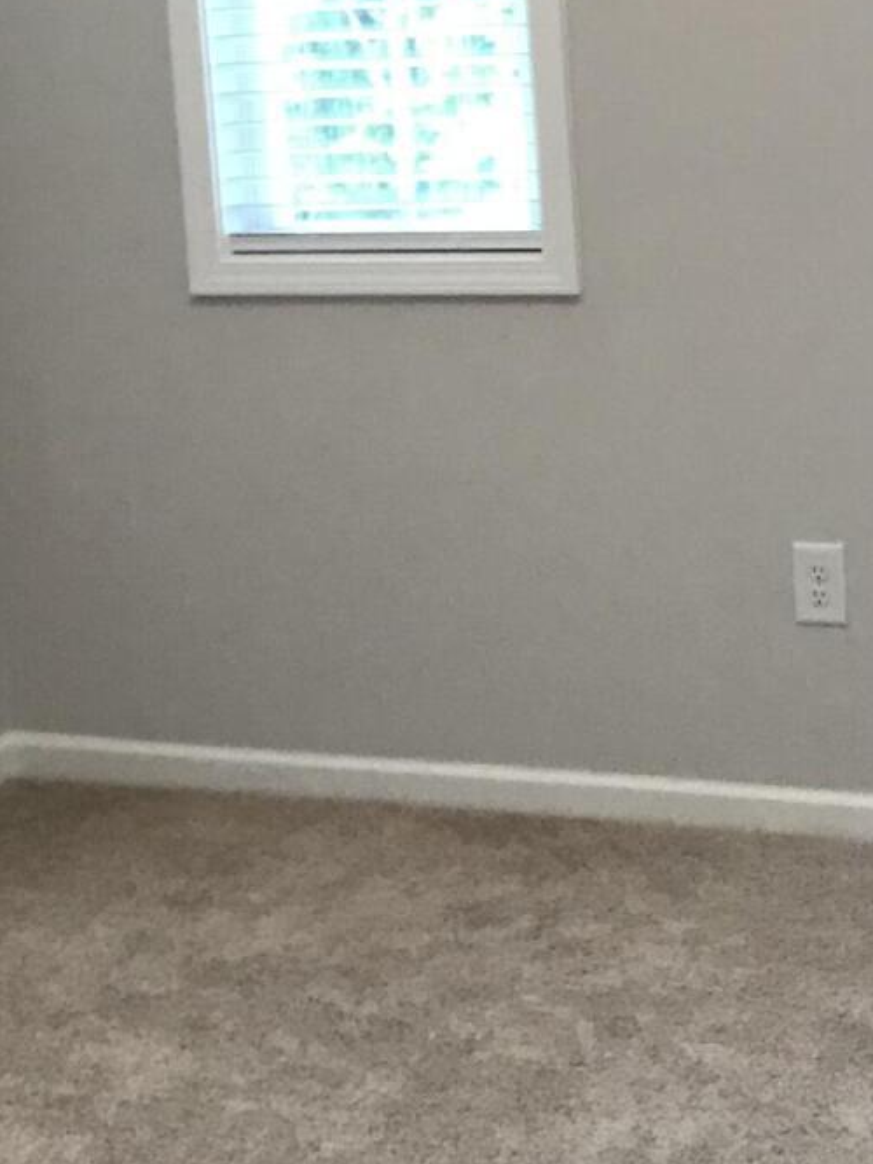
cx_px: 719
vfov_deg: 23.2
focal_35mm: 84
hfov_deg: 17.4
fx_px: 2825
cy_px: 384
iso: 40
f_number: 1.8
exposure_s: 1/30
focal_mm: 3.99
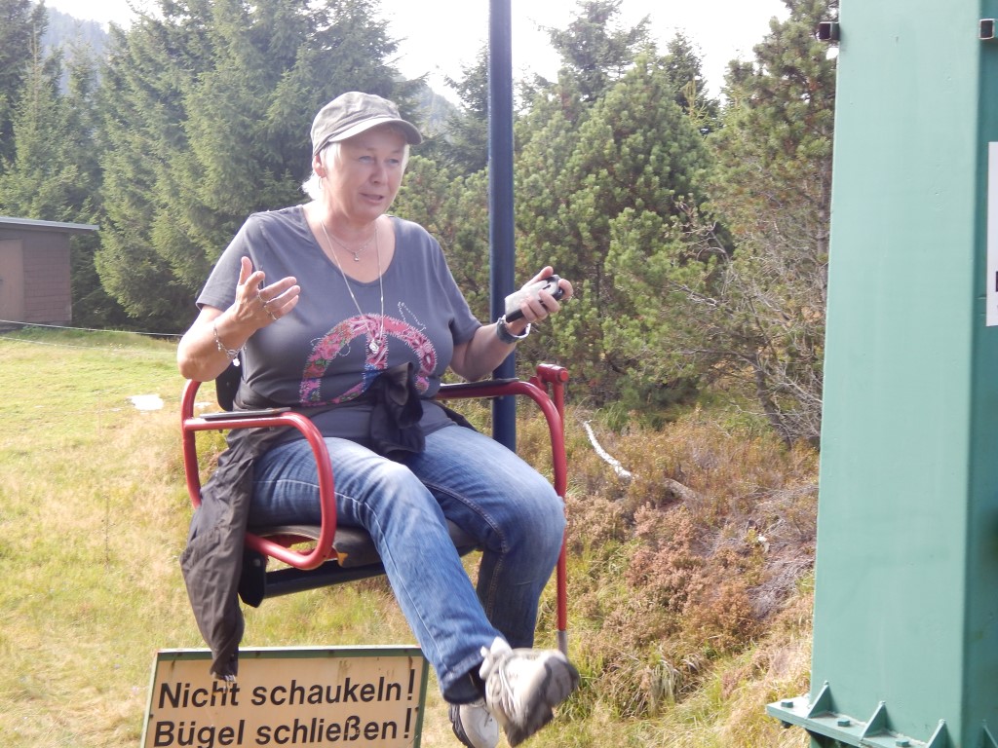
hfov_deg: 28.2
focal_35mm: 69
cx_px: 499
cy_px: 374
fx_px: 1989
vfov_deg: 21.3
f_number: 4.1
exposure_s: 1/100
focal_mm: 12.3
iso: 125
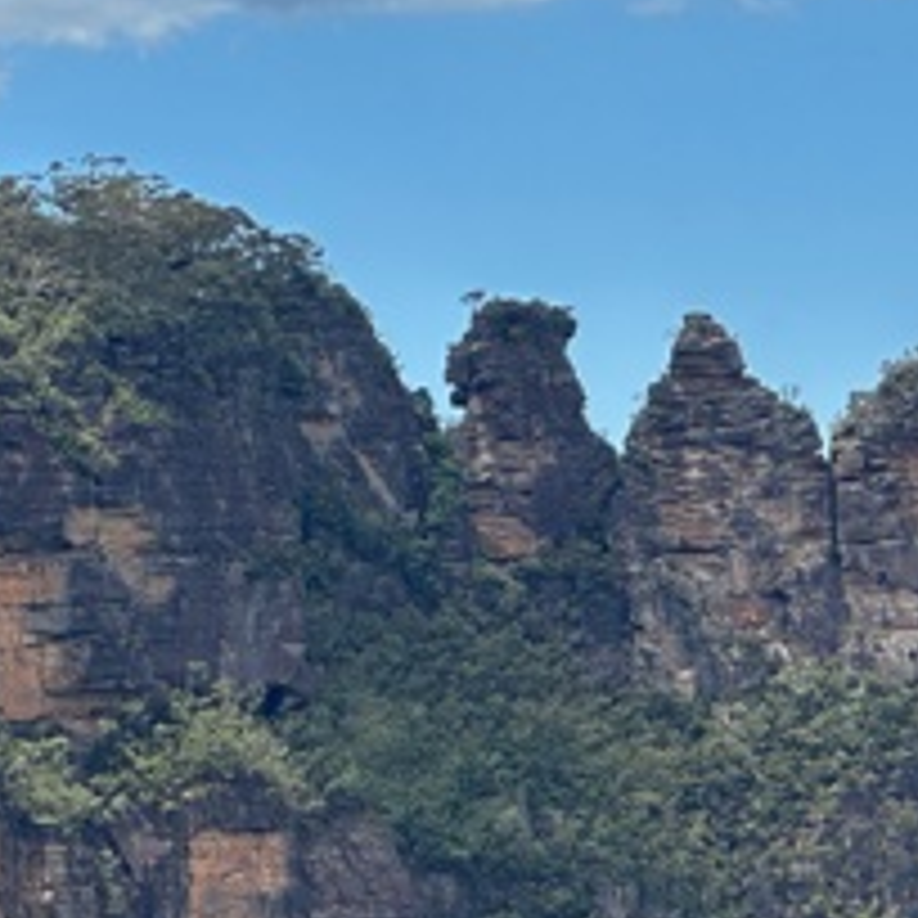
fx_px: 6391
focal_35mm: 213
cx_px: 230
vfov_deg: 8.2
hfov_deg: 8.2
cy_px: 576
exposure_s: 1/840
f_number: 2.8
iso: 32
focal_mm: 9
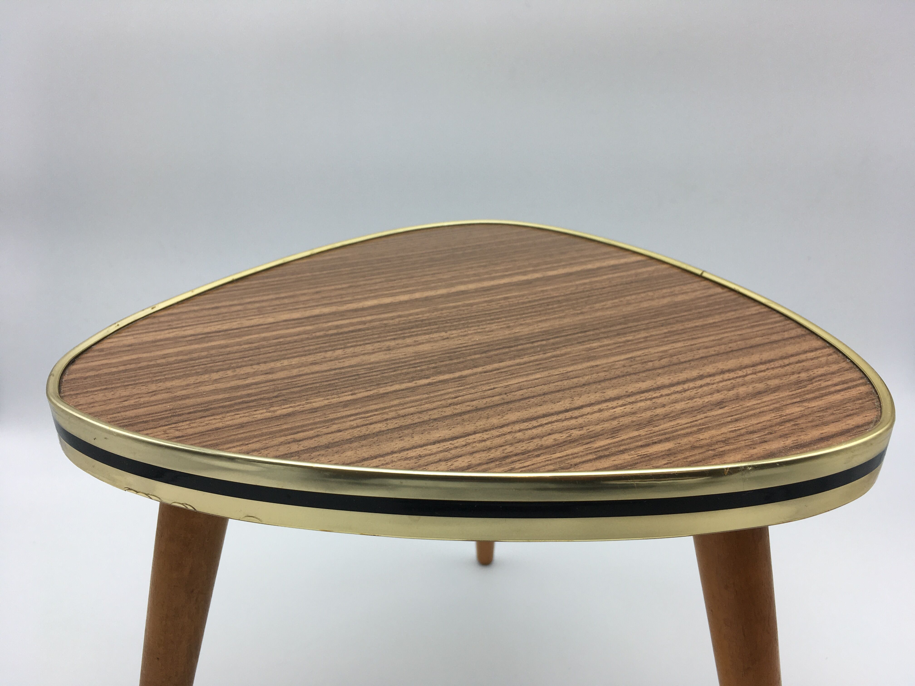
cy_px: 343
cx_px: 458
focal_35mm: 29
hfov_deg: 61.7
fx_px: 767
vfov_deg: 48.2
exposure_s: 1/199
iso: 25
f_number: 2.2
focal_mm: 4.15
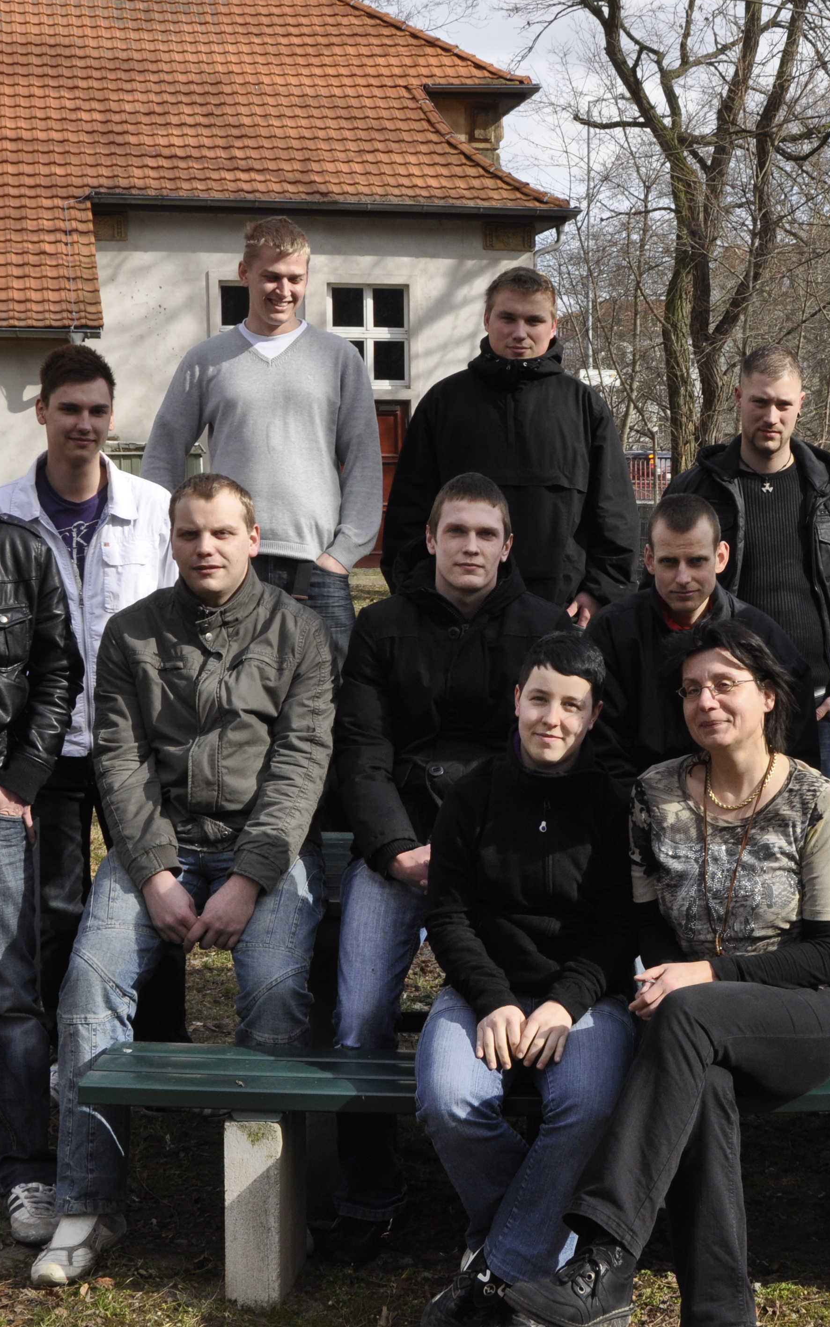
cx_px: 633
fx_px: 2172
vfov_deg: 34.0
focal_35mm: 60
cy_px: 662
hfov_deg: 21.4
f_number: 13
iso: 400
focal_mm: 26
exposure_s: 1/200
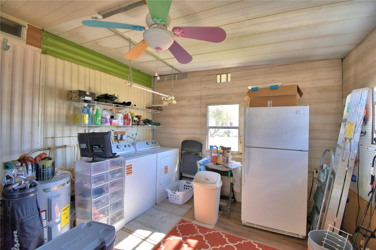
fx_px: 157
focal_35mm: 15
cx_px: 188
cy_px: 125
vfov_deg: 77.3
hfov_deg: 100.4
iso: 360
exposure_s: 1/125
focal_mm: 10
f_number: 4.5
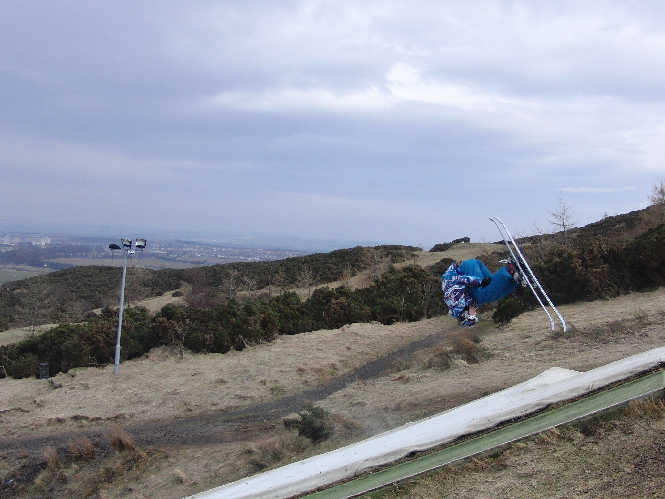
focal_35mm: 37
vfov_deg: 38.7
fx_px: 711
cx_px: 332
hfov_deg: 50.1
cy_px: 250
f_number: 3.6
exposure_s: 1/1000
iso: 100
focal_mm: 6.42
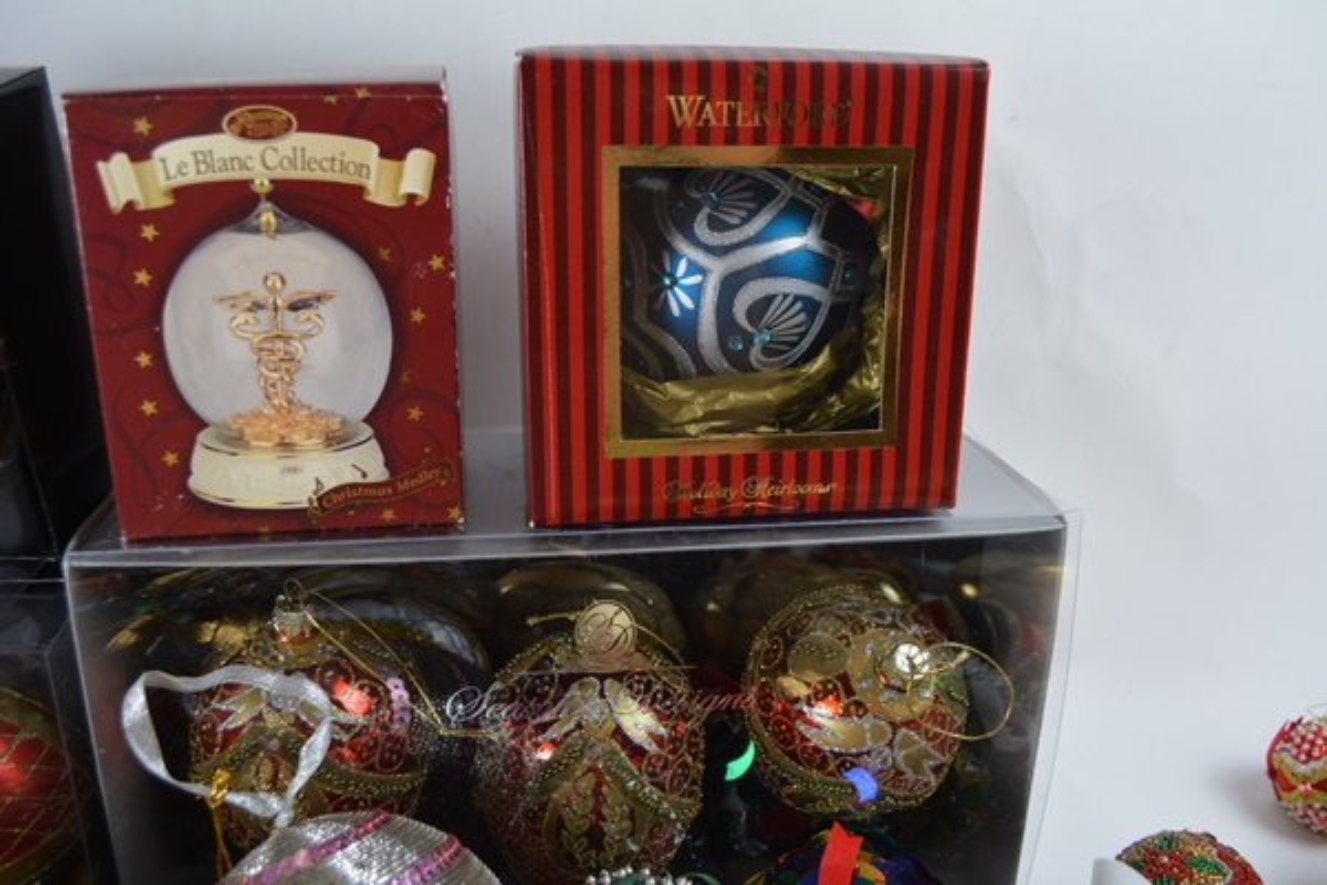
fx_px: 1216
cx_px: 664
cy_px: 442
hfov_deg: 57.2
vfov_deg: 40.0
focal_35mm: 33
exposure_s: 1/100
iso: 400
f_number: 5
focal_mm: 22
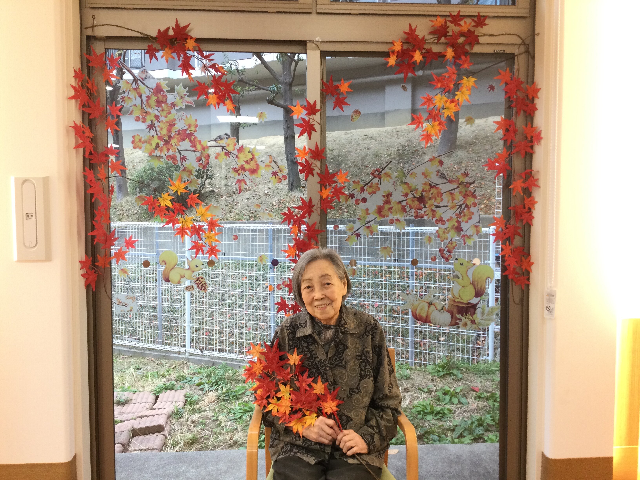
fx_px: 573
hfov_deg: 58.4
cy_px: 240
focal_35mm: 31
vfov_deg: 45.4
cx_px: 320
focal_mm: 3.3
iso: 64
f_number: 2.4
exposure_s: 1/30
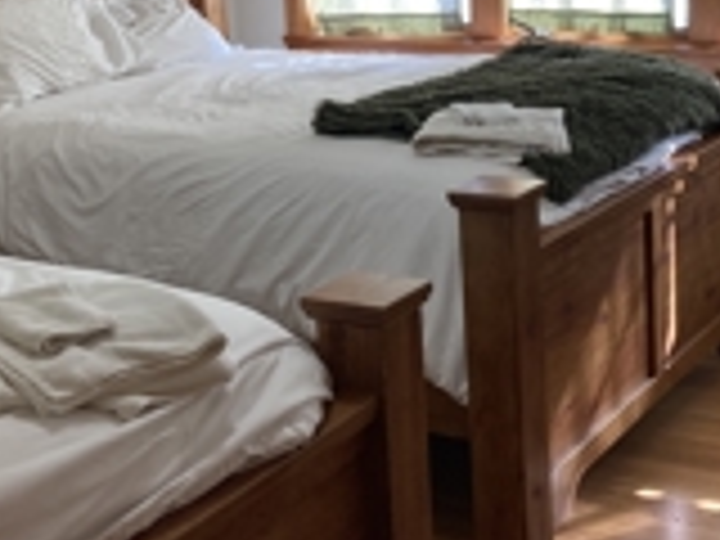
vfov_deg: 20.7
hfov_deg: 27.7
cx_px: 410
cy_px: 90
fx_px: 1456
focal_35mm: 70
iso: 80
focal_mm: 3.99
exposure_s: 1/120
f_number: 1.8
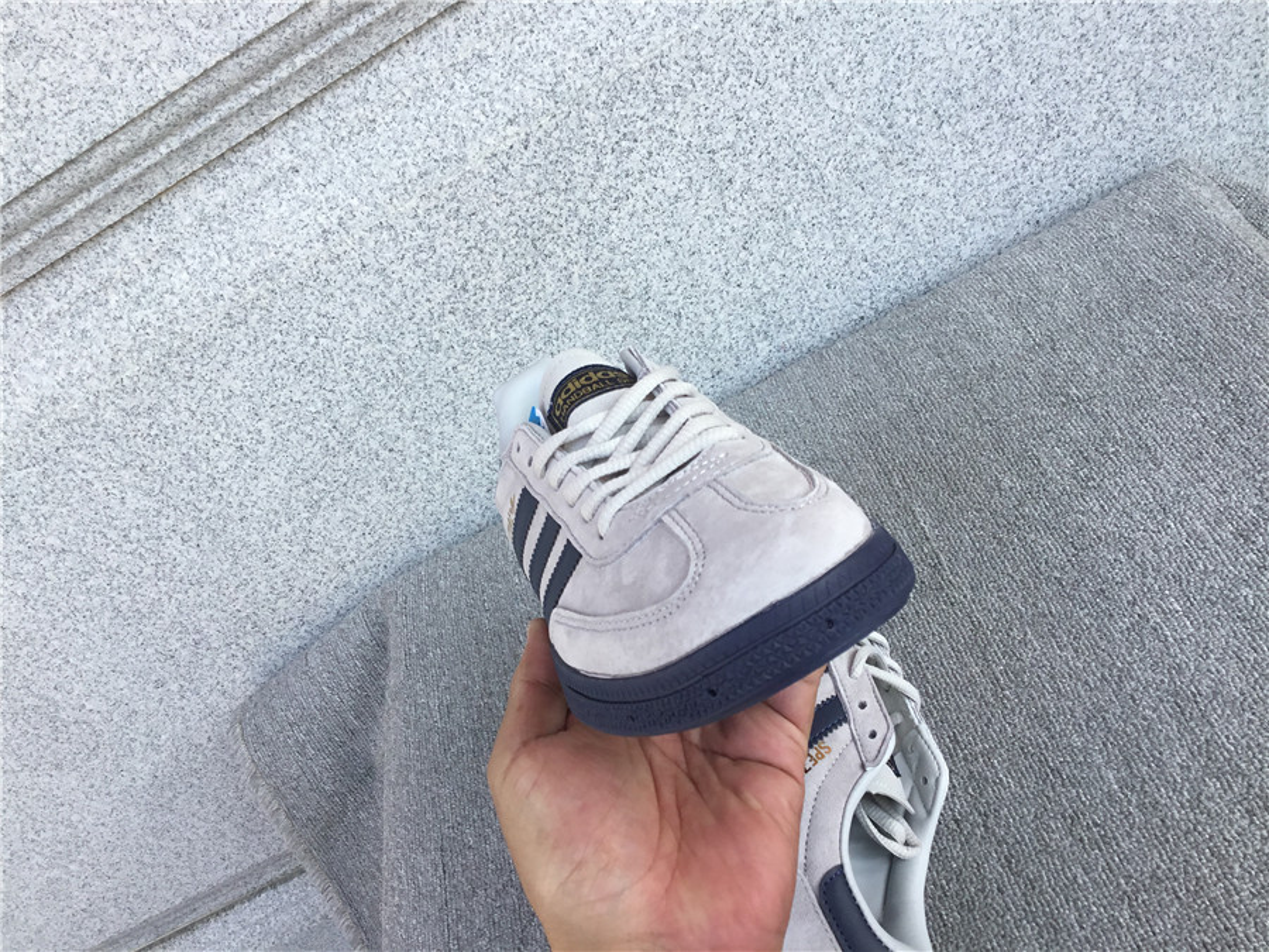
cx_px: 634
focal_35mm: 31
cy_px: 476
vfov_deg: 45.4
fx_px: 1136
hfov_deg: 58.4
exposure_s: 1/310
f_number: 2.4
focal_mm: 3.3
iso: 25
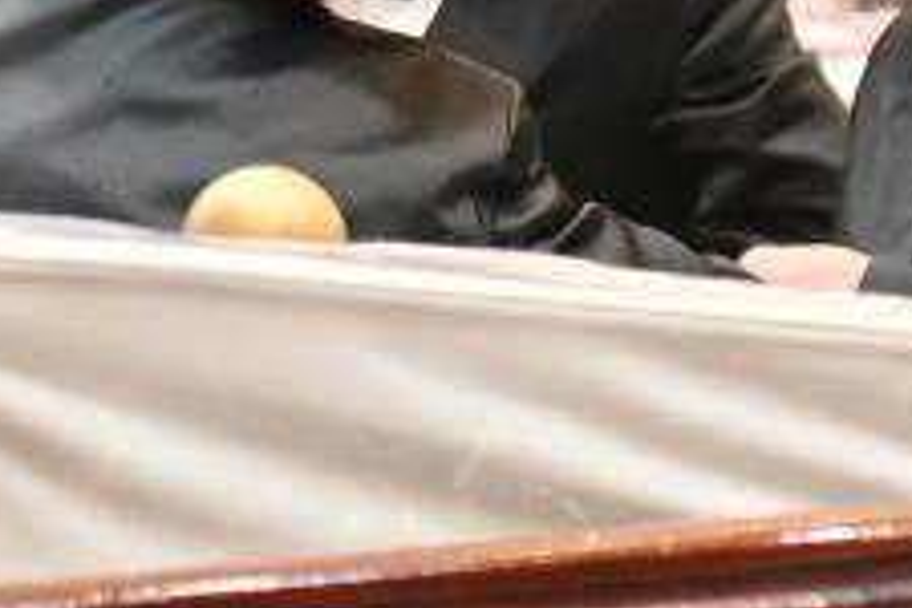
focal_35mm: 509
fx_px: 12894
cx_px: 357
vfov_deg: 2.7
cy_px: -470
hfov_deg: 4.1
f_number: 4
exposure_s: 1/200
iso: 800
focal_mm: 75
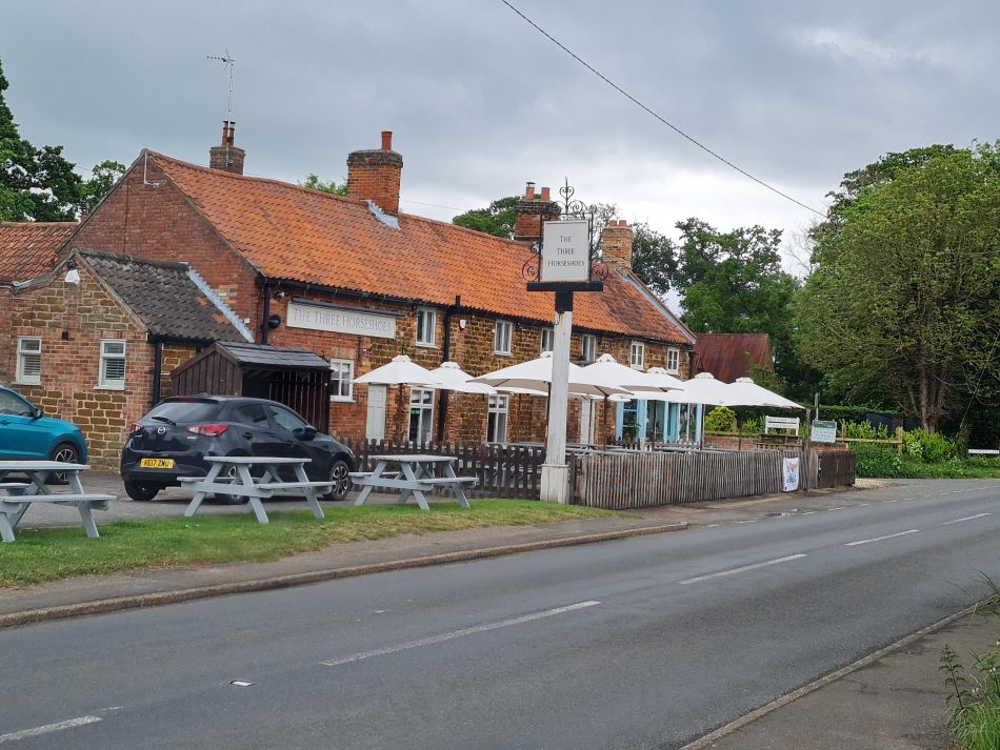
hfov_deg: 67.3
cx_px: 500
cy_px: 375
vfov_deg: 53.1
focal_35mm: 26
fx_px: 751
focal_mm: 5.4
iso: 50
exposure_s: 1/482
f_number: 1.8
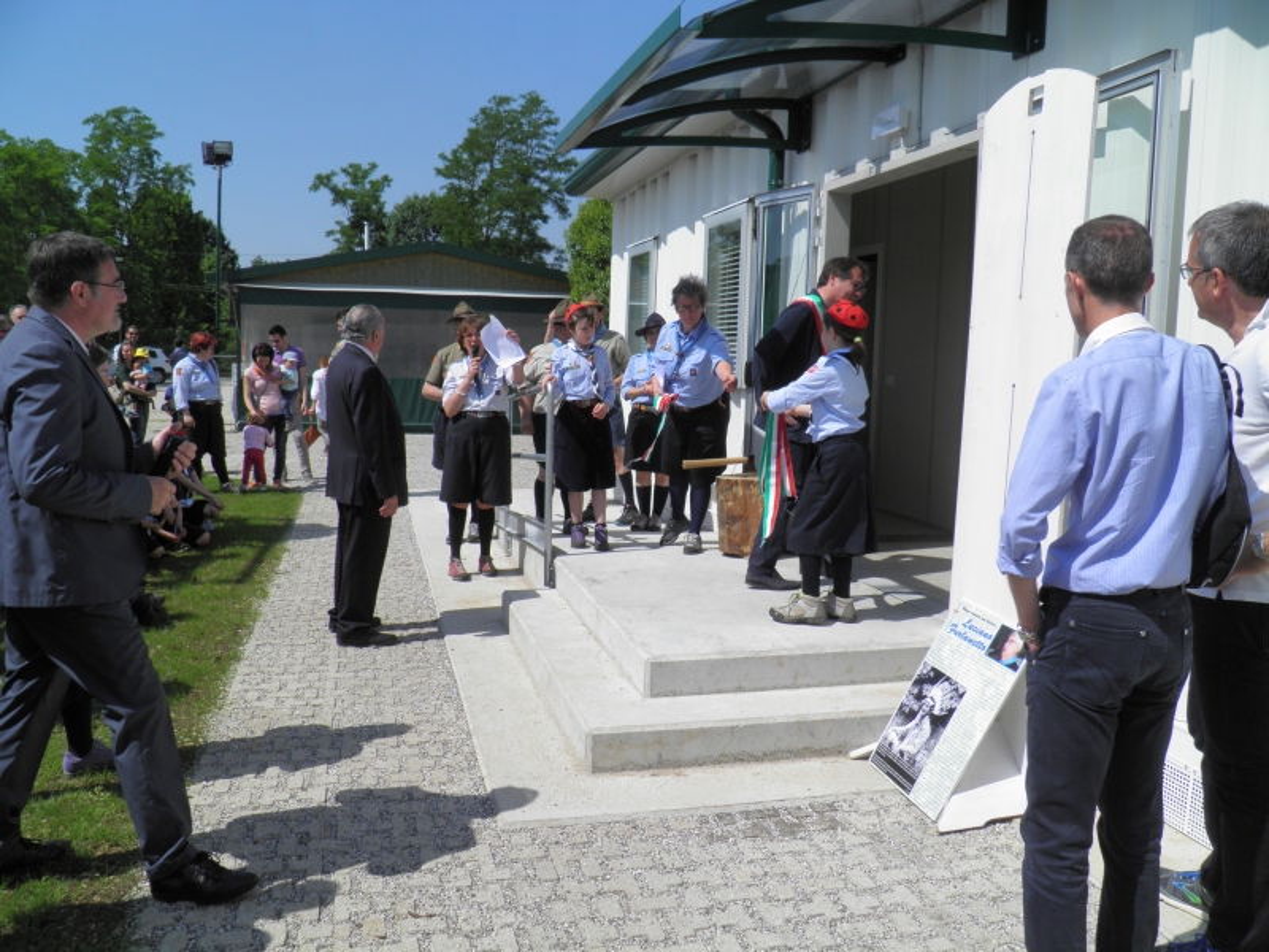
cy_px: 476
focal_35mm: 28
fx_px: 1026
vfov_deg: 49.7
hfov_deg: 63.4
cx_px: 634
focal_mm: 4.9
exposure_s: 1/800
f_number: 4.5
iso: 50
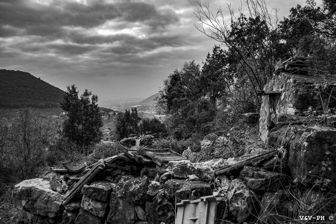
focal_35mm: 52
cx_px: 168
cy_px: 112
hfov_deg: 37.9
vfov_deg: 25.8
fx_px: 490
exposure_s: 1/1250
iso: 400
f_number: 4.5
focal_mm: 35
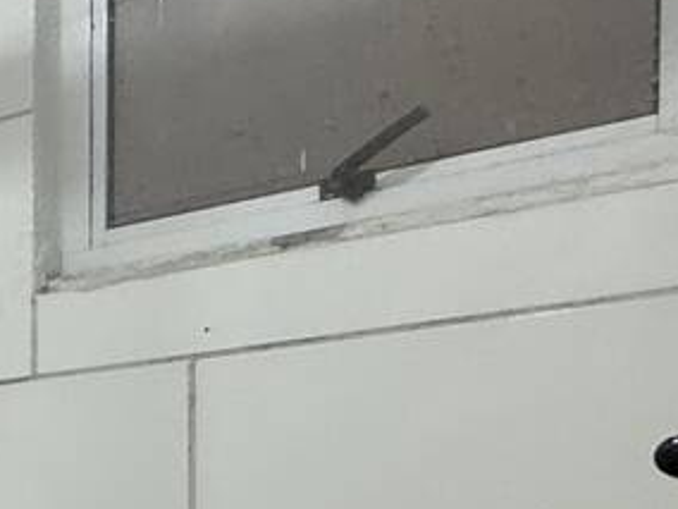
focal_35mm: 71
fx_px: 1391
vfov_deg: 19.3
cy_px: 643
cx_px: -745
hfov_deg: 17.5
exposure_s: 1/120
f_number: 2.2
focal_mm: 2.22
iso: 200
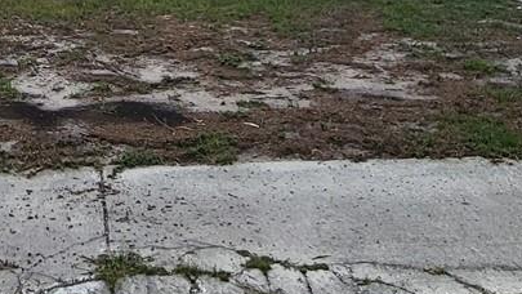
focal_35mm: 56
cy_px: -156
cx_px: 94
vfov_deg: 18.7
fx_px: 775
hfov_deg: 35.8
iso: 32
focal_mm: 1.74
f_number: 2.2
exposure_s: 1/1550
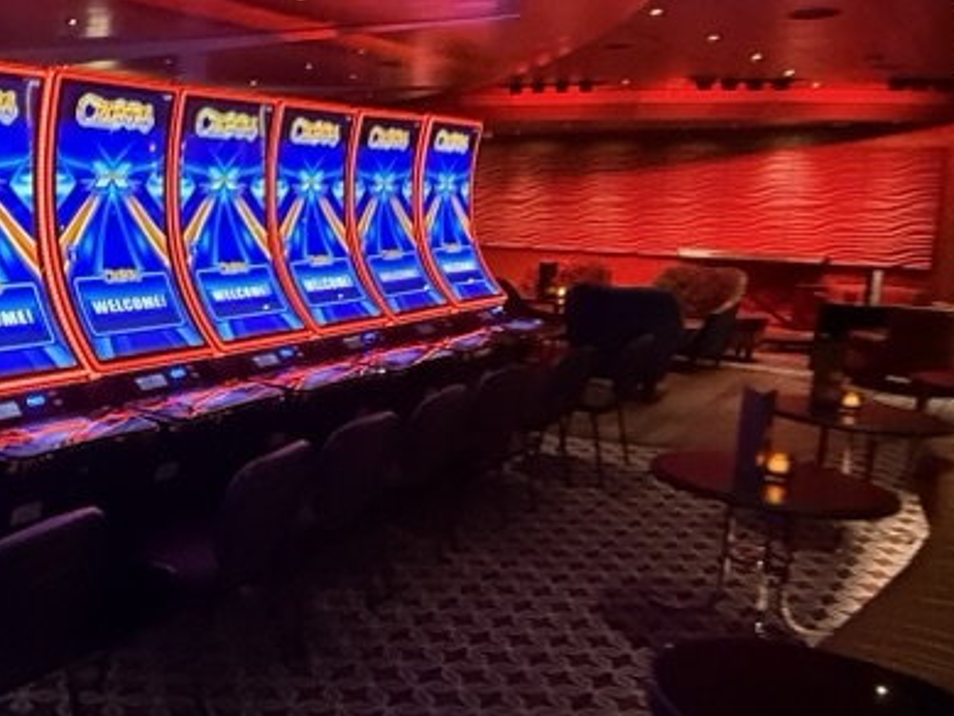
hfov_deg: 46.4
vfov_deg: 39.6
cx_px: 98
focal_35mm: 36
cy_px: 311
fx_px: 992
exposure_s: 1/40
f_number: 2.2
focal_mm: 2.22
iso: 1000
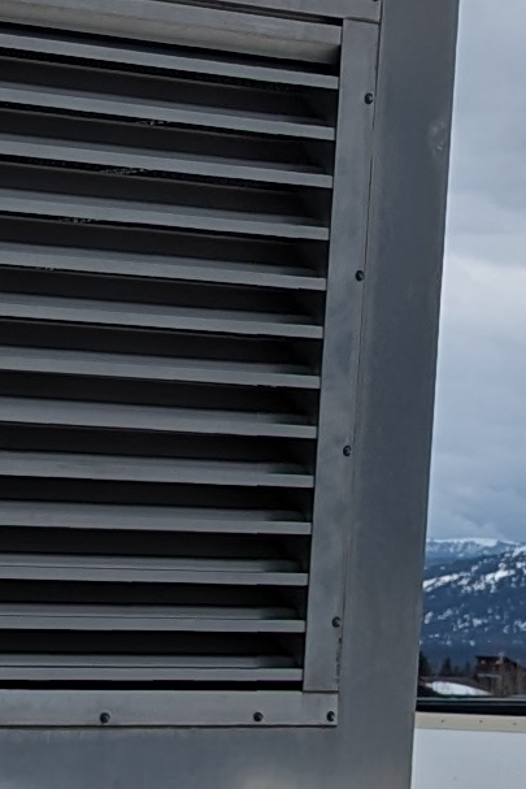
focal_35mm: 168
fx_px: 3680
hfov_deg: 8.0
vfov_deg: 11.8
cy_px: 1079
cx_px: -273
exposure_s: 1/2695
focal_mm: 6.81
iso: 47
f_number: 1.85
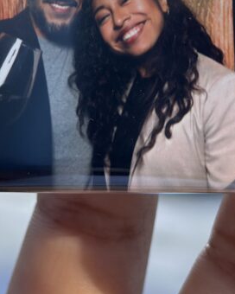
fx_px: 1226
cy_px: 13
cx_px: 110
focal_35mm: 141
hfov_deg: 11.0
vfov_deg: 13.5
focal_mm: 6.86
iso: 80
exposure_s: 1/935
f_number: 1.78
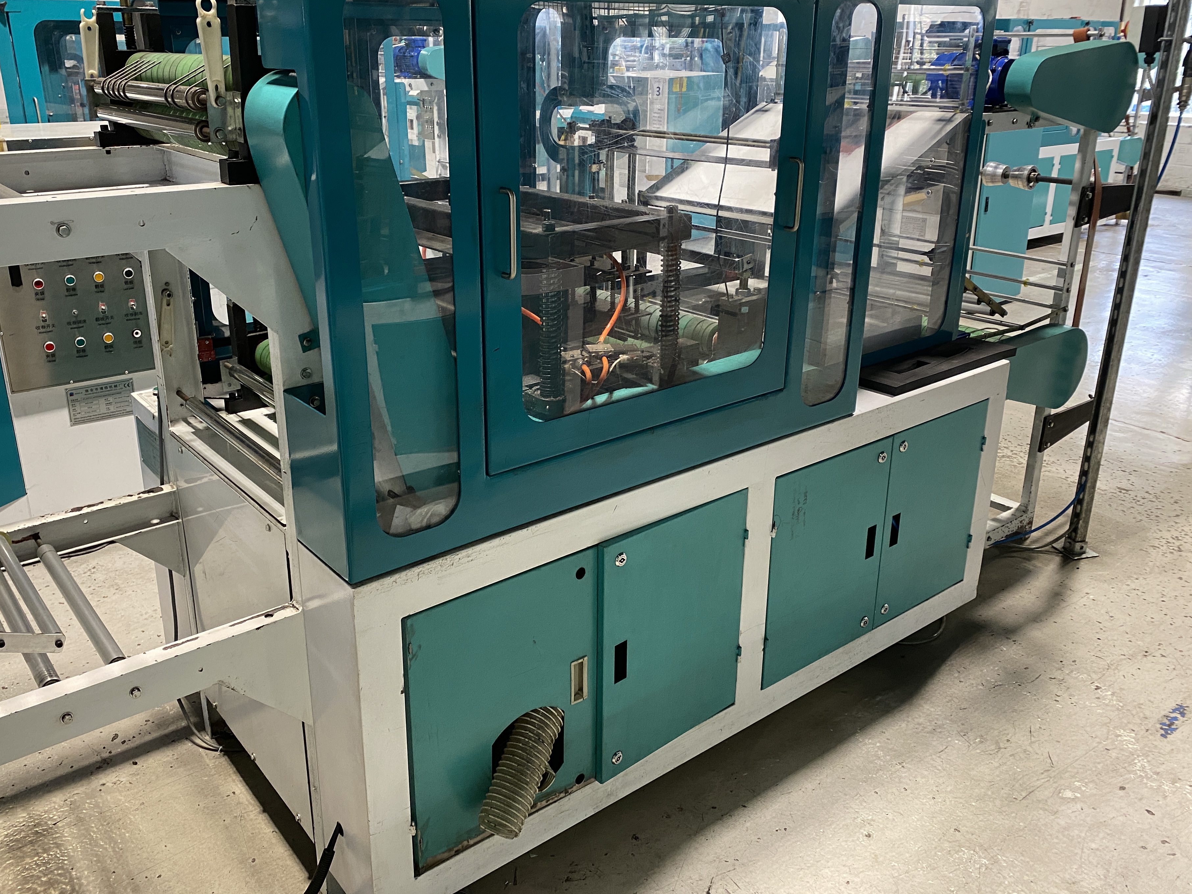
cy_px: 398
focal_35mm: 29
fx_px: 999
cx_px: 574
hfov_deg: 61.6
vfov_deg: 48.1
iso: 200
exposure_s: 1/50
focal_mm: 4.25
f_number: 1.8
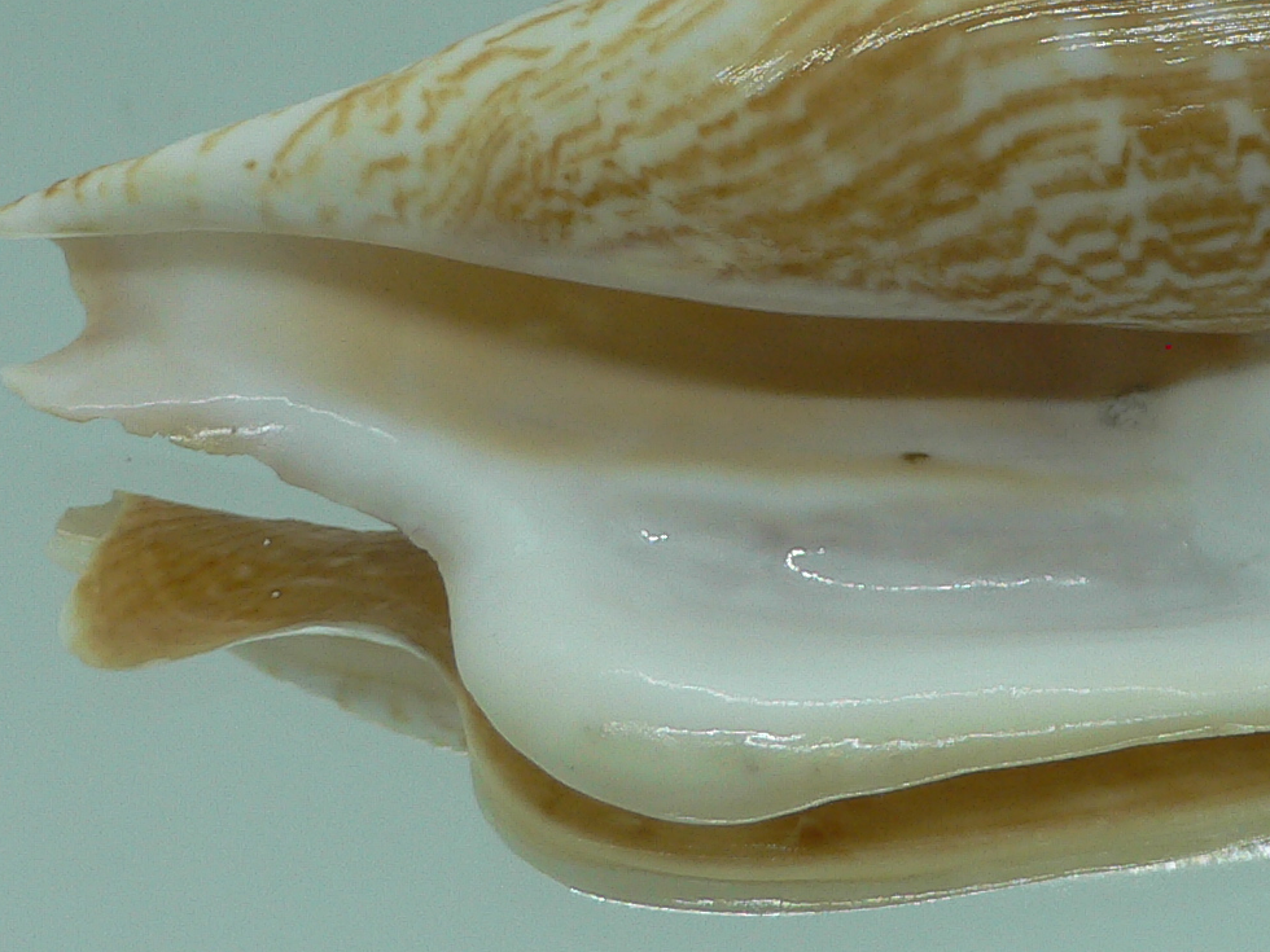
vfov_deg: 20.2
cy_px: 154
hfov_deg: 26.5
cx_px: 1022
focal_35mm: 72
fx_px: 2642
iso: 80
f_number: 2.8
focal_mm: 4.6
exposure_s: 1/80
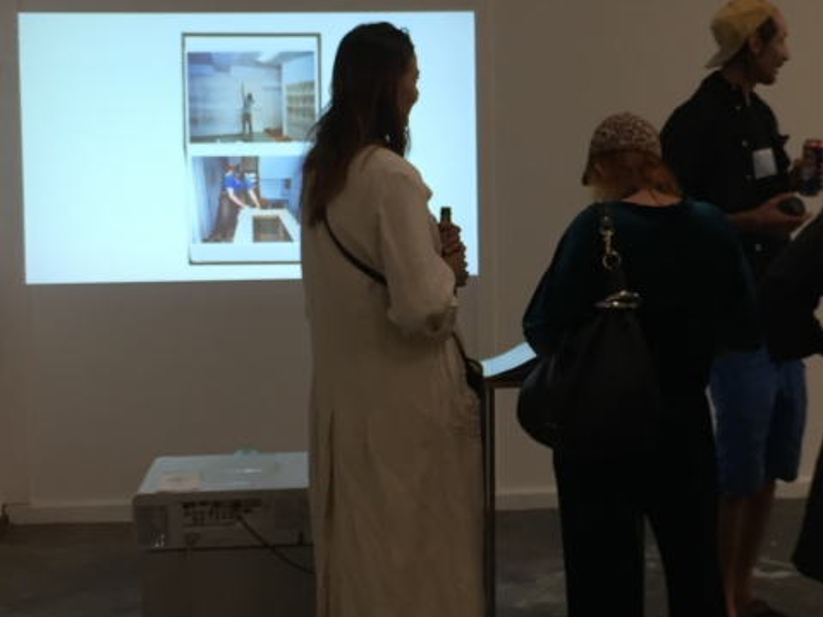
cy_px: 264
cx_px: 622
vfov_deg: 21.3
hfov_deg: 27.8
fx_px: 1640
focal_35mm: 69
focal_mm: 4.15
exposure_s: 1/33
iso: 32
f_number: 2.2
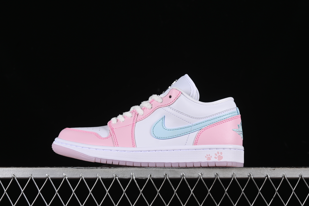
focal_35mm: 75
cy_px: 103
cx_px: 154
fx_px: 644
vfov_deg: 18.2
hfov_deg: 27.0
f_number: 8
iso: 160
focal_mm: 50
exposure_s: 1/80
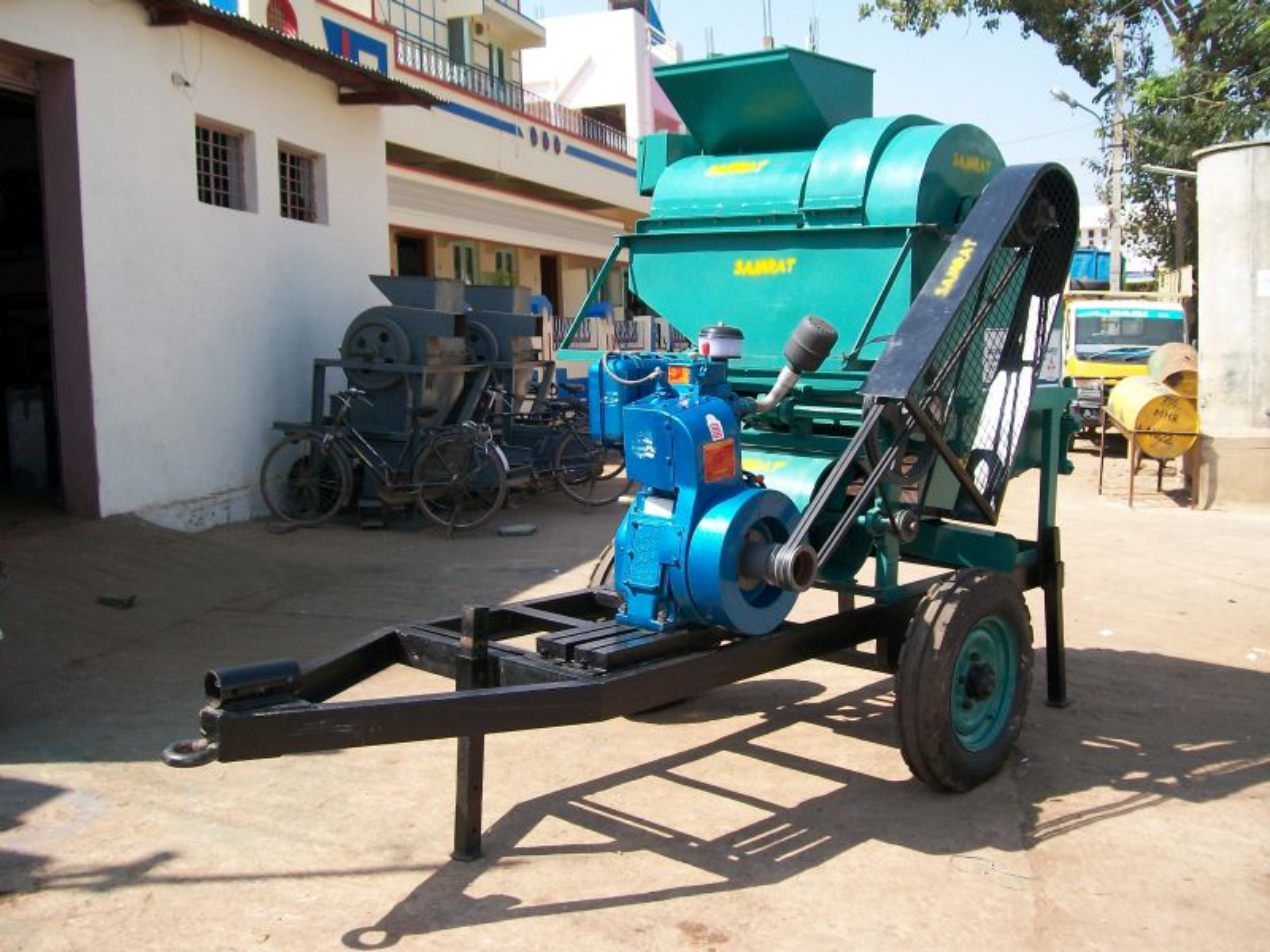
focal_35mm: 36
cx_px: 635
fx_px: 1321
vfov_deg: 39.7
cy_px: 476
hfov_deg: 51.4
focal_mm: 6
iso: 80
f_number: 2.7
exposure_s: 1/640
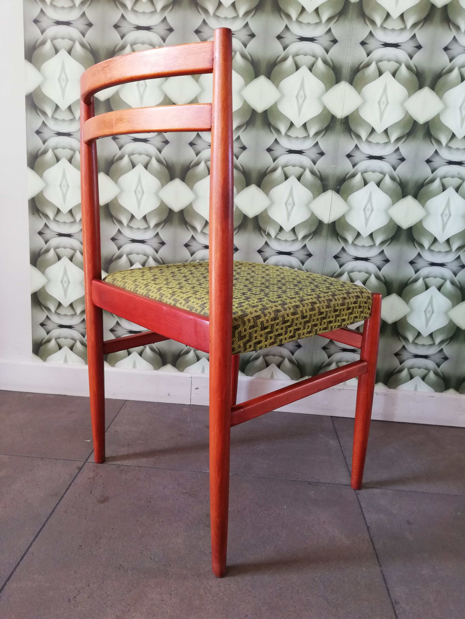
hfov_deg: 53.1
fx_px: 466
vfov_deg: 67.3
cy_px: 310
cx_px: 232
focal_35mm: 26
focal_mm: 3.81
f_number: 2.2
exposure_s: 1/33.3
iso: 250
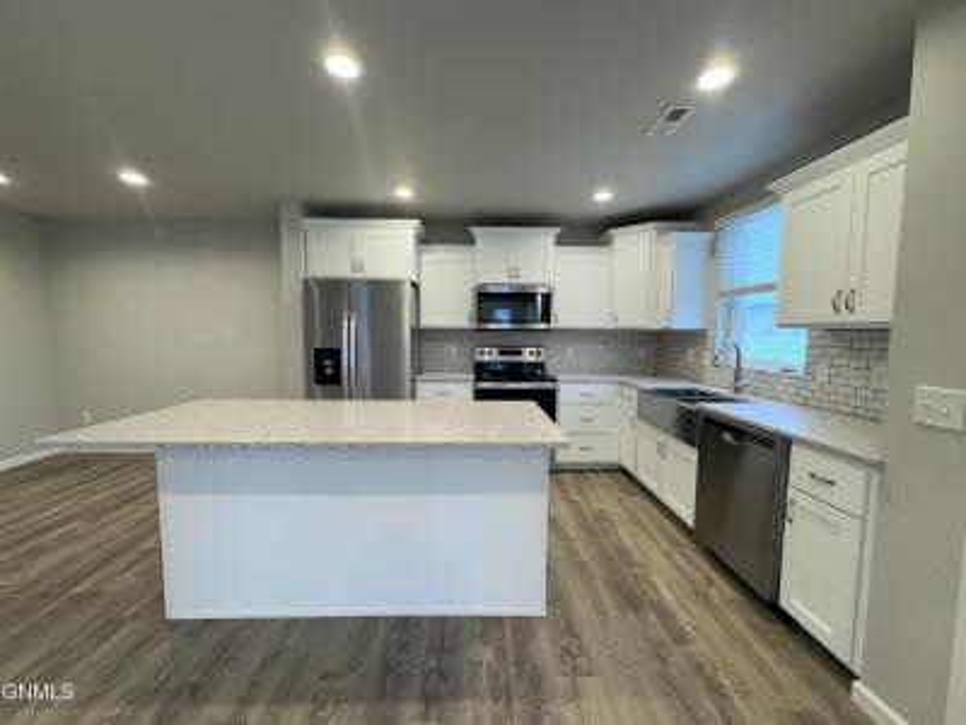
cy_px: 362
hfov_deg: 102.1
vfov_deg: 85.7
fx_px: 391
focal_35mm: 14
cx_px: 483
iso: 200
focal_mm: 2.22
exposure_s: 1/120
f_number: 2.2
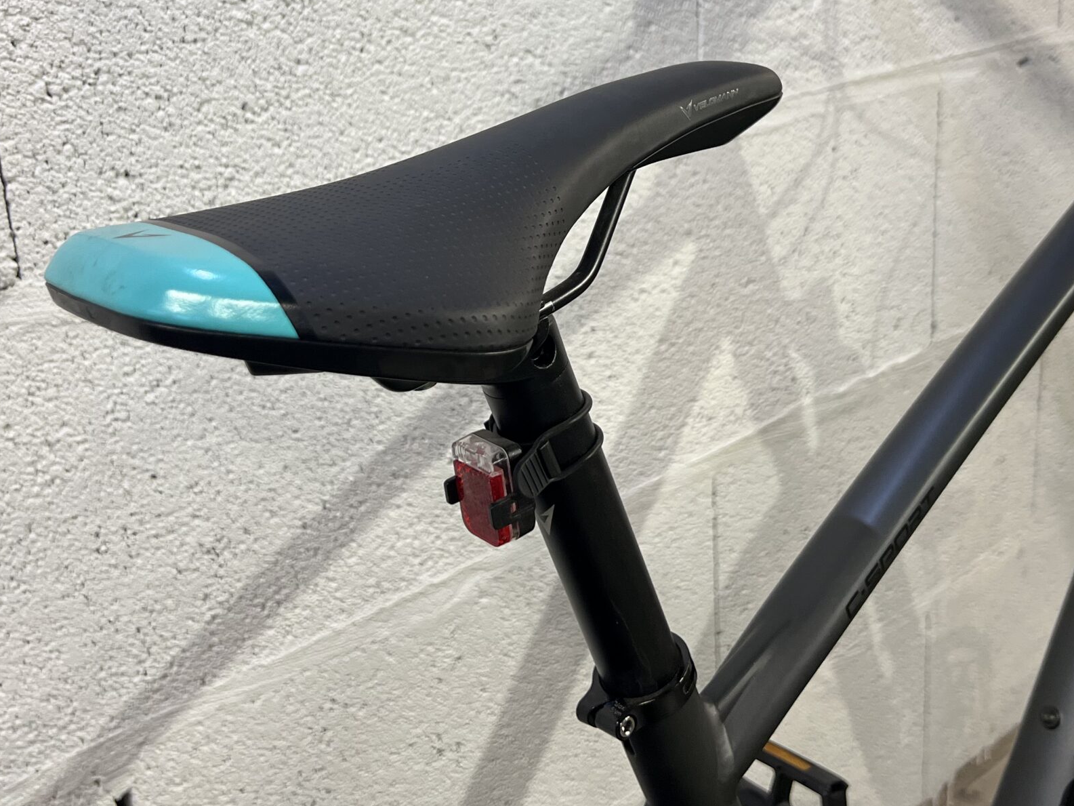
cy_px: 247
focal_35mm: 42
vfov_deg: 33.9
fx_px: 1303
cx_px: 588
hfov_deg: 44.7
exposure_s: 1/100
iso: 125
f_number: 1.5
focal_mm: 5.7
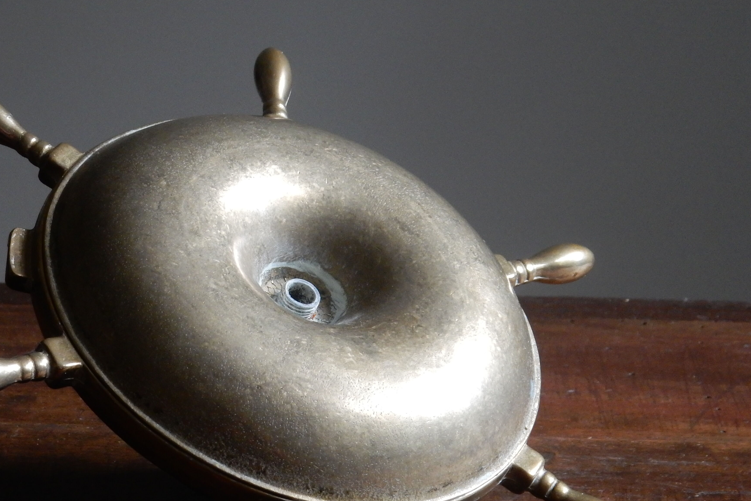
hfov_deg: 15.0
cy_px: 307
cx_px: 306
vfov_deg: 10.0
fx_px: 2858
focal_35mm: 137
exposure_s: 1/30
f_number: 5.3
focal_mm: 17.6
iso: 400
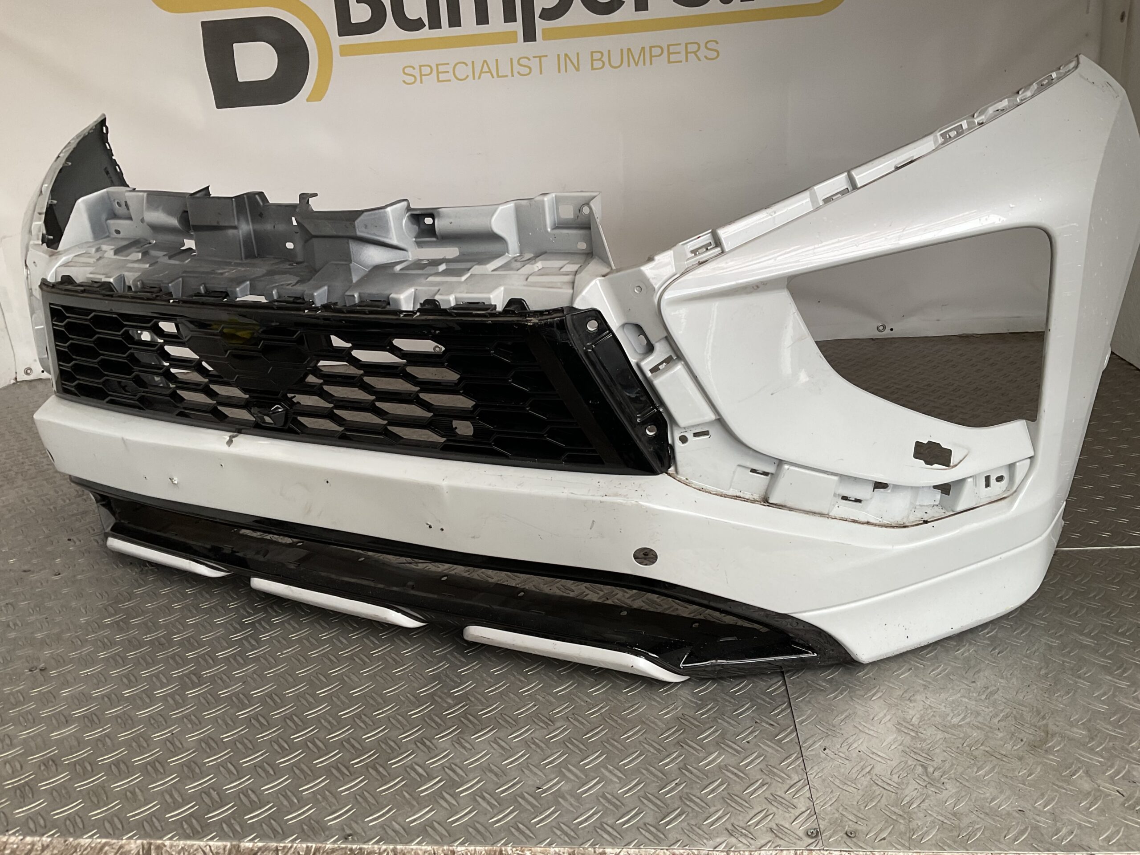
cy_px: 428
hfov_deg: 61.7
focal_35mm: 29
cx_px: 570
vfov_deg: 48.2
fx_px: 955
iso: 40
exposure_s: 1/100
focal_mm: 3
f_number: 1.8
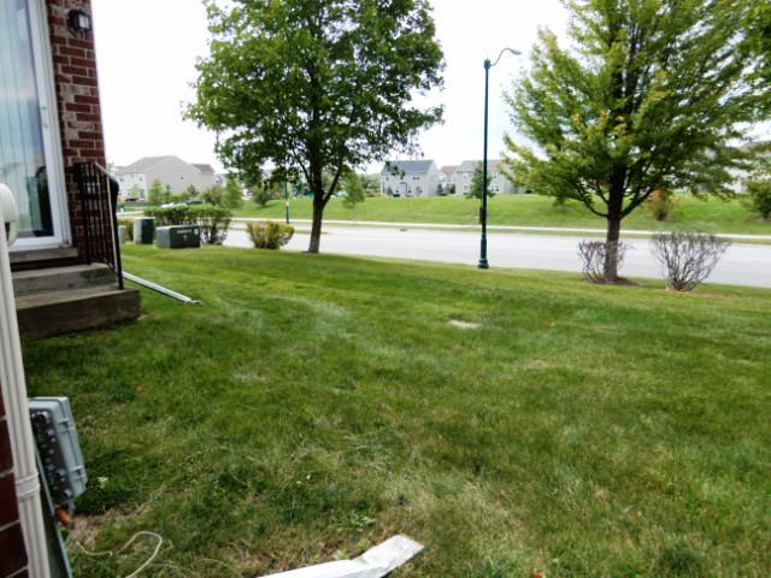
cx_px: 386
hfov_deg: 71.6
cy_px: 289
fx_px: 535
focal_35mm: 24
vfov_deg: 56.8
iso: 80
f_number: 3.4
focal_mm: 4.3
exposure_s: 1/400
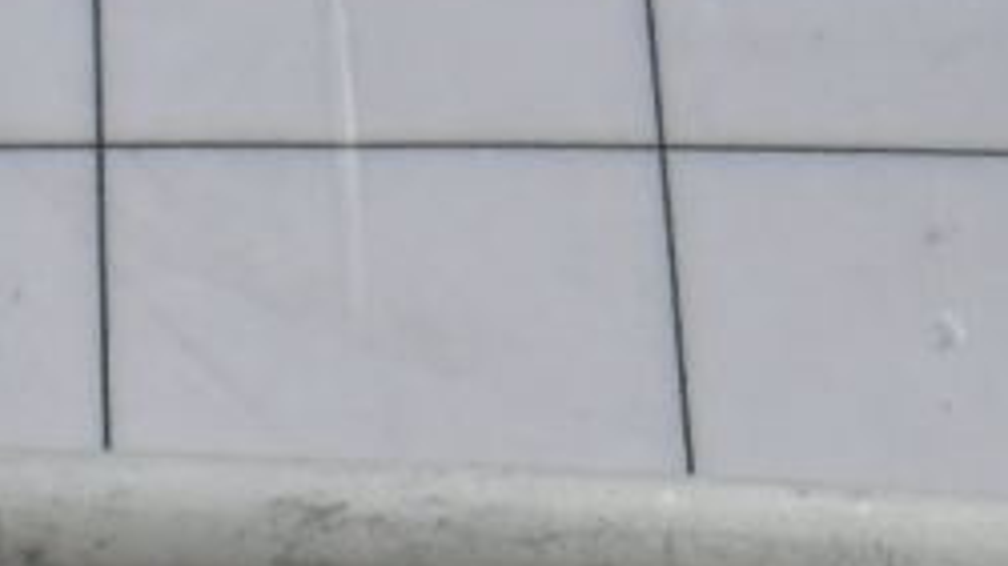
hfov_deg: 17.6
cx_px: 84
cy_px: 1453
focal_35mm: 120
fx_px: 3206
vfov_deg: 8.9
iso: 100
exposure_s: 1/47
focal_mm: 4.9
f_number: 3.5
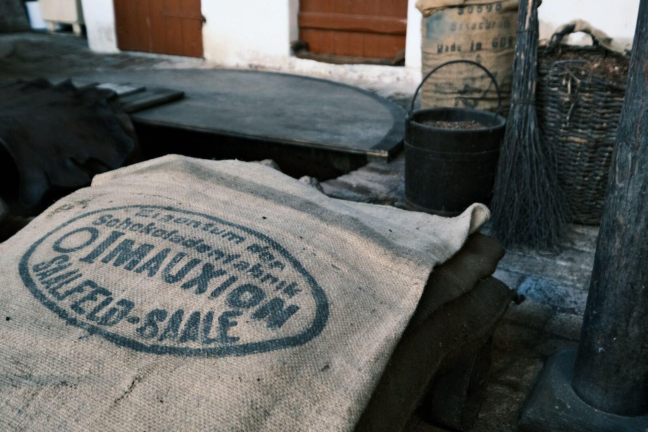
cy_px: 216
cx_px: 324
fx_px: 648
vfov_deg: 36.9
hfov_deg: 53.1
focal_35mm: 36
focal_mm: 24
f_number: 5
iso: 400
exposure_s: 1/8
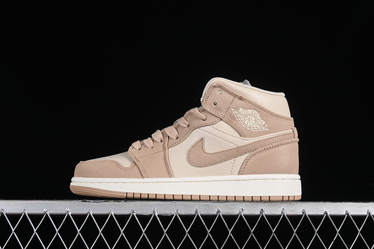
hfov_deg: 27.0
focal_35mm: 75
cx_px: 187
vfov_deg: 18.2
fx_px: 779
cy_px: 124
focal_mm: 50
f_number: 8
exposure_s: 1/80
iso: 160
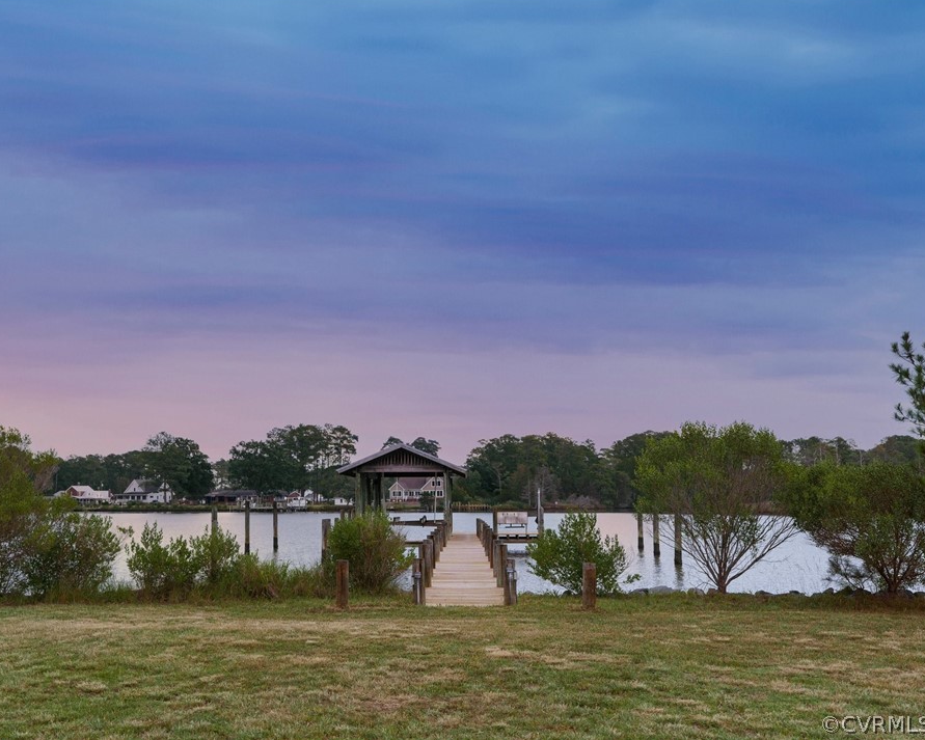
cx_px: 373
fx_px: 1095
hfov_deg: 45.6
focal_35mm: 40
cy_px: 366
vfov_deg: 37.3
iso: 250
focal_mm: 35
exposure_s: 1/25
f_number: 9
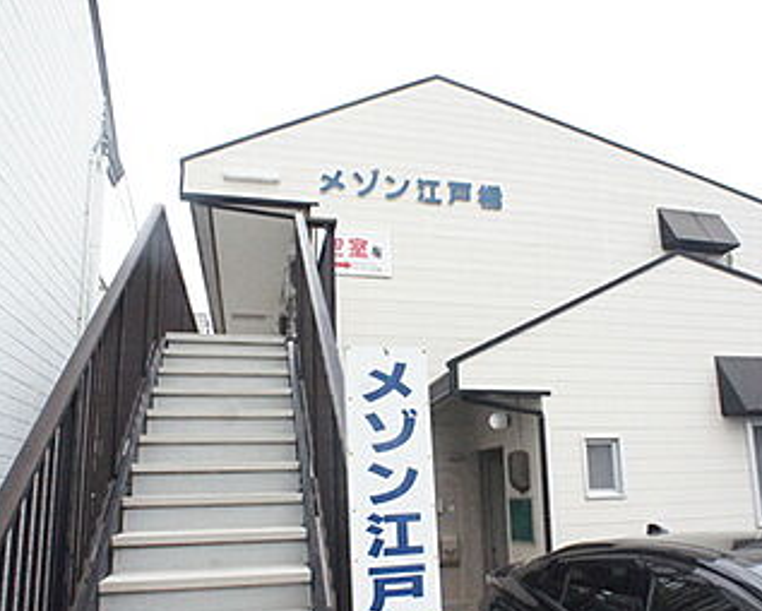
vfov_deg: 40.8
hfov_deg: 50.2
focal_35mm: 36
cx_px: 411
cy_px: 396
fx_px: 812
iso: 6400
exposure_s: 1/1250
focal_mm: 16
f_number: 9
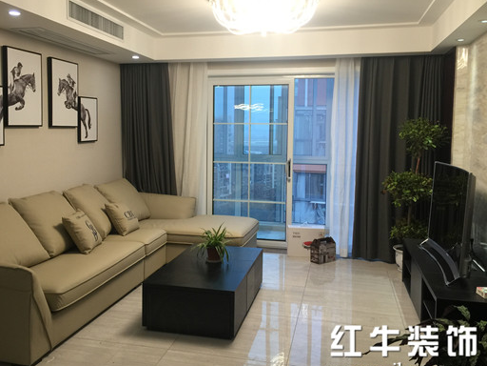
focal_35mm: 34
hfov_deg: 53.8
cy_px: 166
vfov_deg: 41.8
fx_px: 478
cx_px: 217
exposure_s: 1/33
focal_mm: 4.15
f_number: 2.2
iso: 32
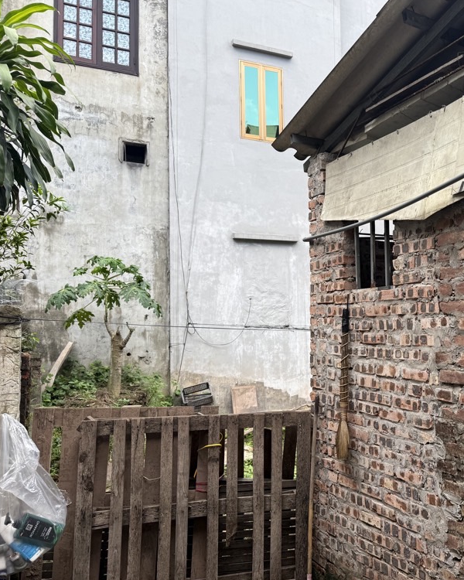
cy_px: 289
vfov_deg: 55.7
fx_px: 549
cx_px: 391
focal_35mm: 32
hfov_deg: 43.0
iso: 80
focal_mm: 6.76
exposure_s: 1/361
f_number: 1.78
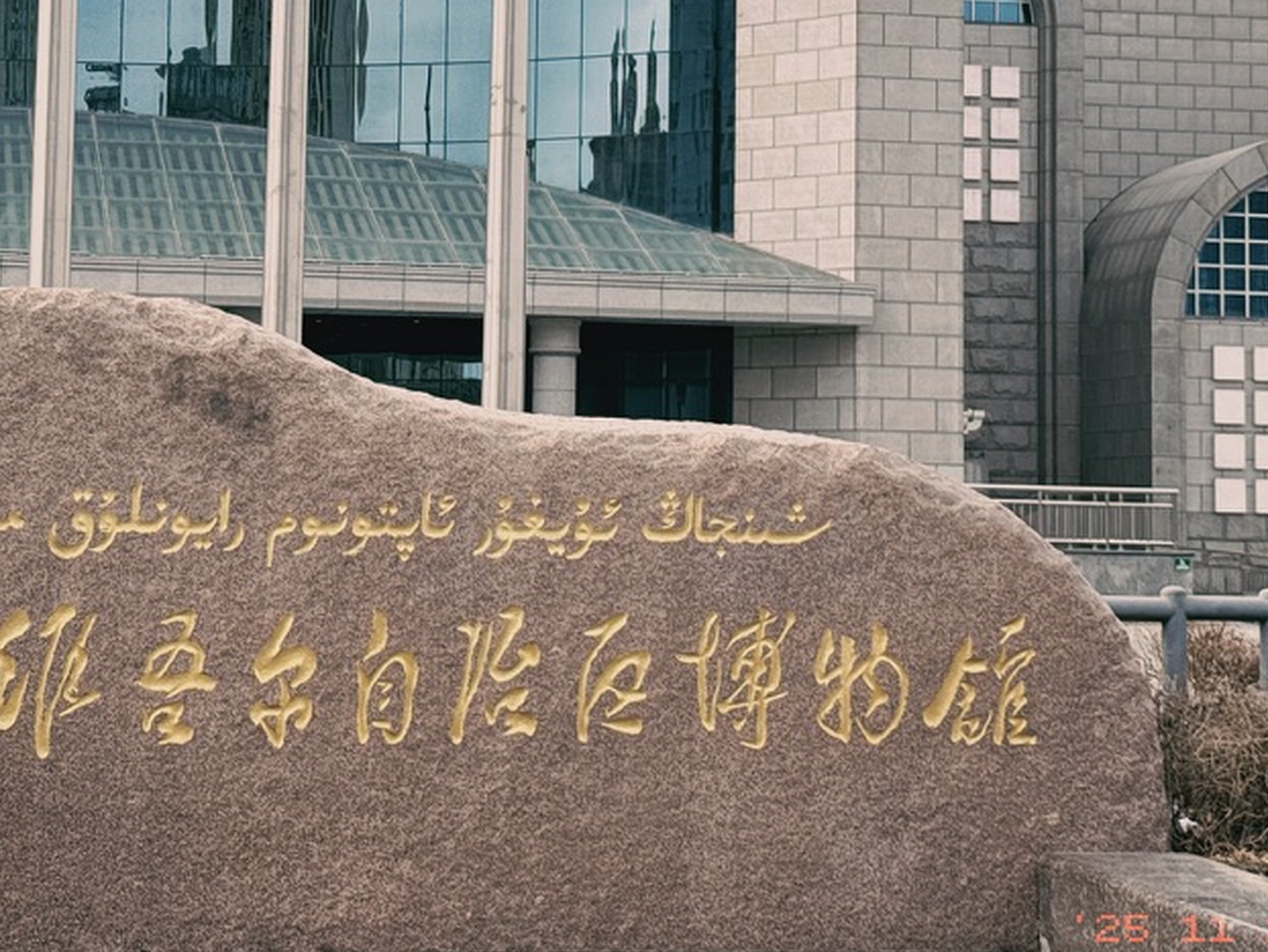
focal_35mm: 79
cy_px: 261
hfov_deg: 24.6
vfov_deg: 18.6
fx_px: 2895
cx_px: 408
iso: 100
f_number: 1.78
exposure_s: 1/2865
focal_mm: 6.76
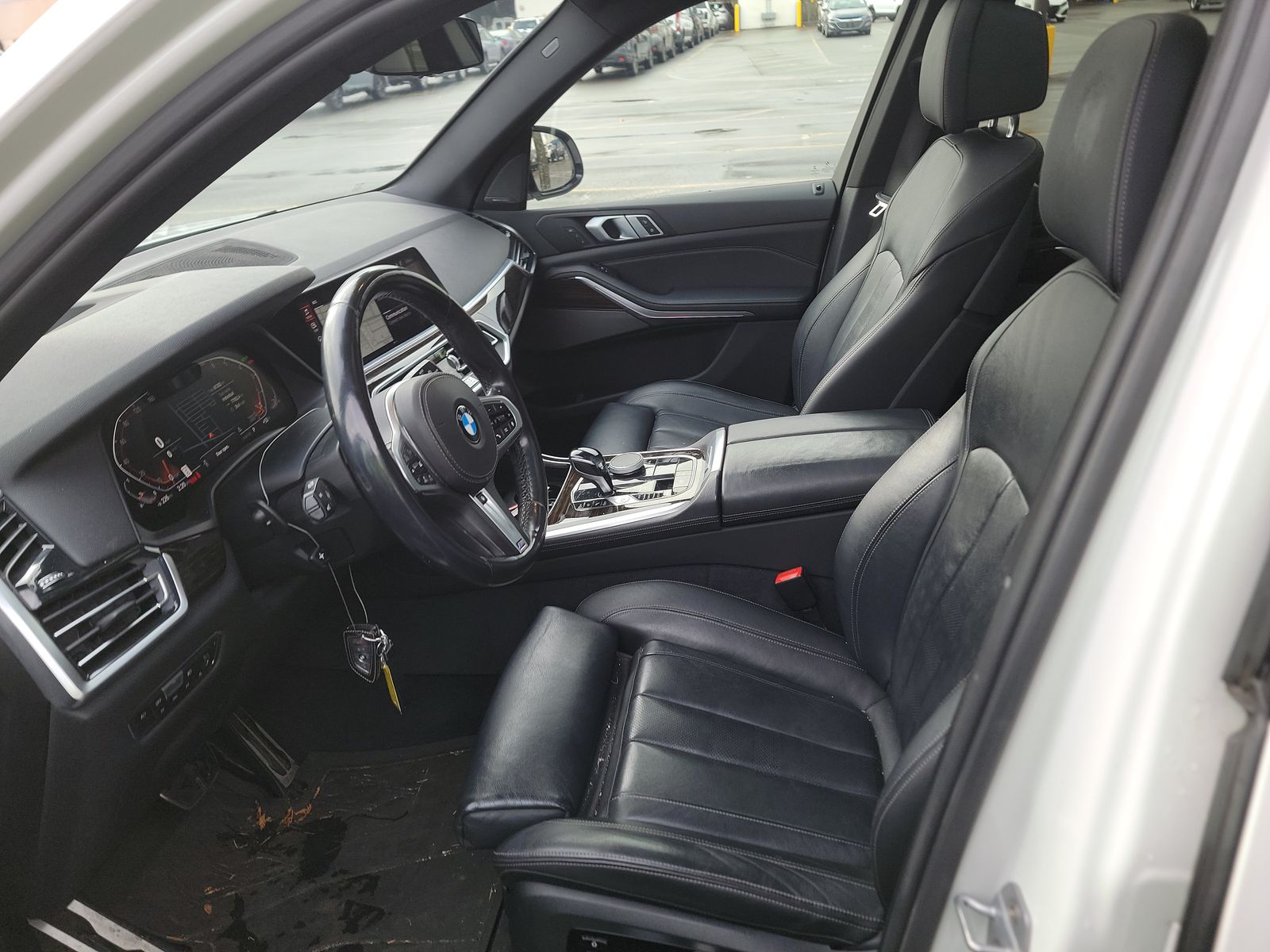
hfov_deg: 71.6
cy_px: 476
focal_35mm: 24
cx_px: 635
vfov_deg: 56.8
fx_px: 881
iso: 56
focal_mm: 6.7
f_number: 1.8
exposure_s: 1/59
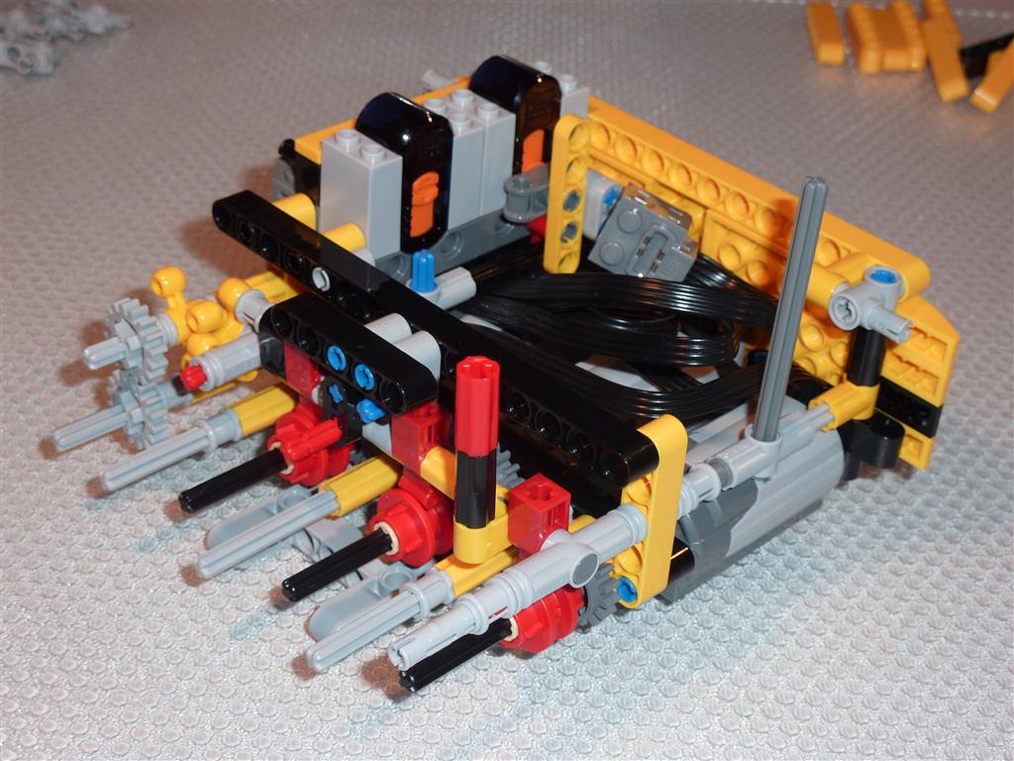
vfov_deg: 24.8
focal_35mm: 59
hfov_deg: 32.7
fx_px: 1728
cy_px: 380
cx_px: 507
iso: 100
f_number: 3.9
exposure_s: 1/30
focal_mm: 9.7
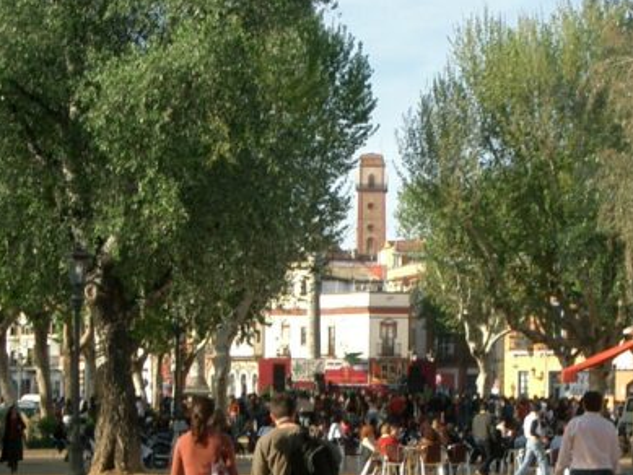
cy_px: 332
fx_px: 2671
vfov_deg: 10.2
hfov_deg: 13.5
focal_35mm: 146
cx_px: 381
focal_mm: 12.2
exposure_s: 1/320
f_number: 3.9
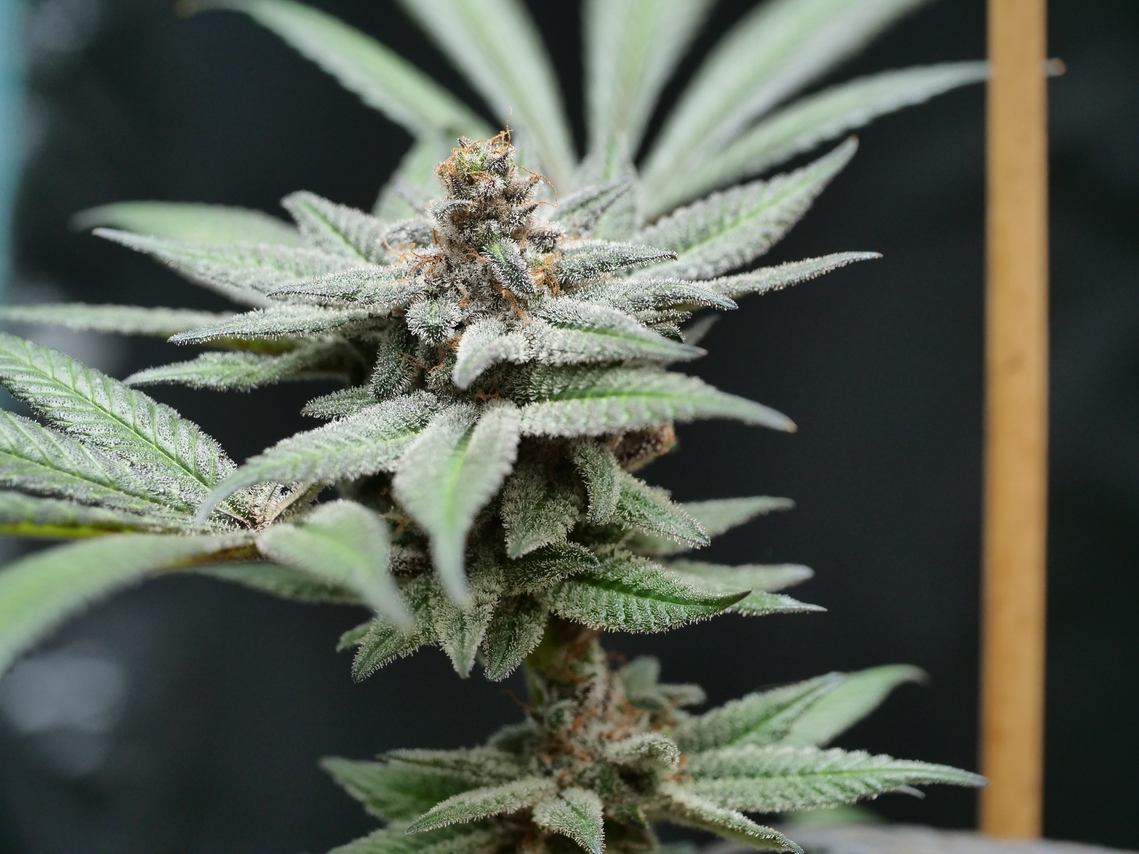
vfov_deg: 16.4
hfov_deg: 21.8
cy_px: 427
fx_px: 2961
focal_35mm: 90
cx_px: 570
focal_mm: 45
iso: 800
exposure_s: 1/250
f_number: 4.5
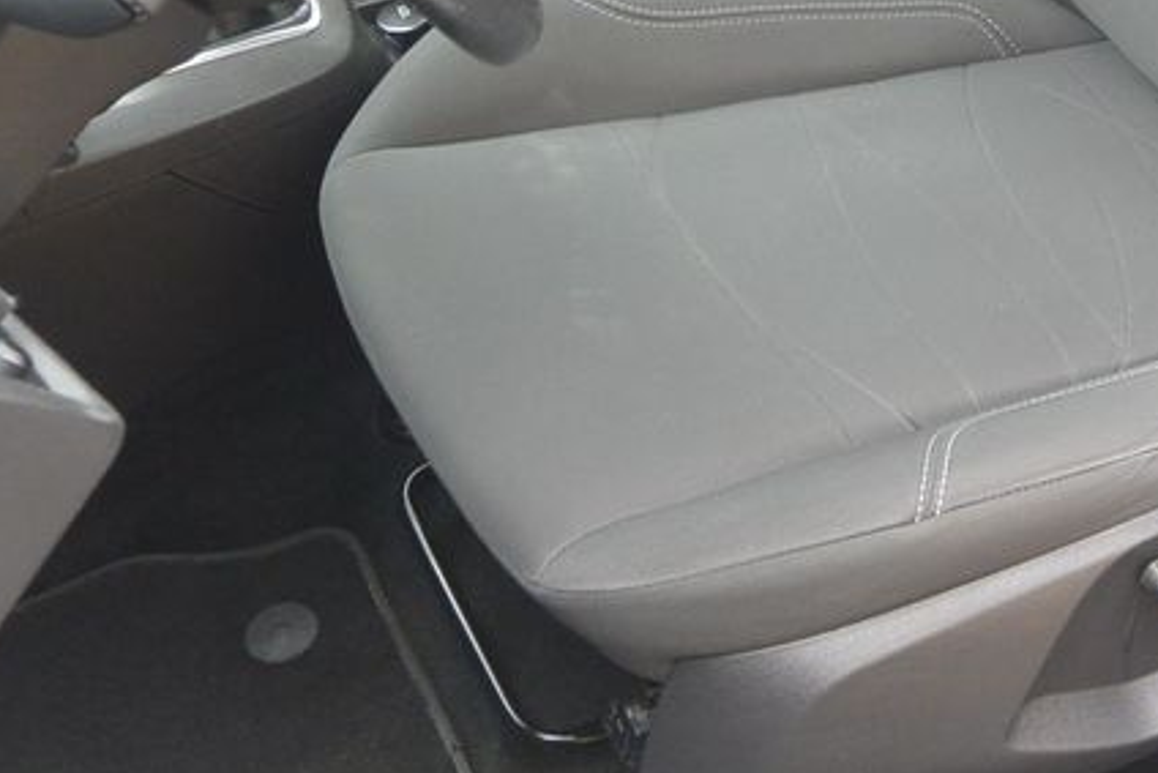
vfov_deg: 18.7
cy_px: -97
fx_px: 2252
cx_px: 980
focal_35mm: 70
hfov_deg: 28.0
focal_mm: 11
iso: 400
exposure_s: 1/100
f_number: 3.5
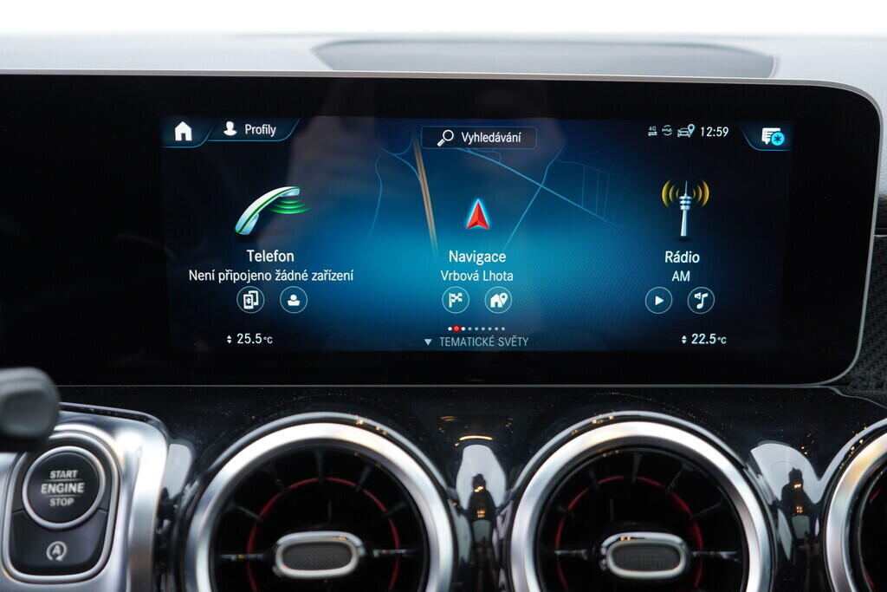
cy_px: 296
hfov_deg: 53.1
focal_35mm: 36
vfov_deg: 36.9
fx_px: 887
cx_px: 444
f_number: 2.8
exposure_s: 1/40
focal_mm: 24
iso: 200
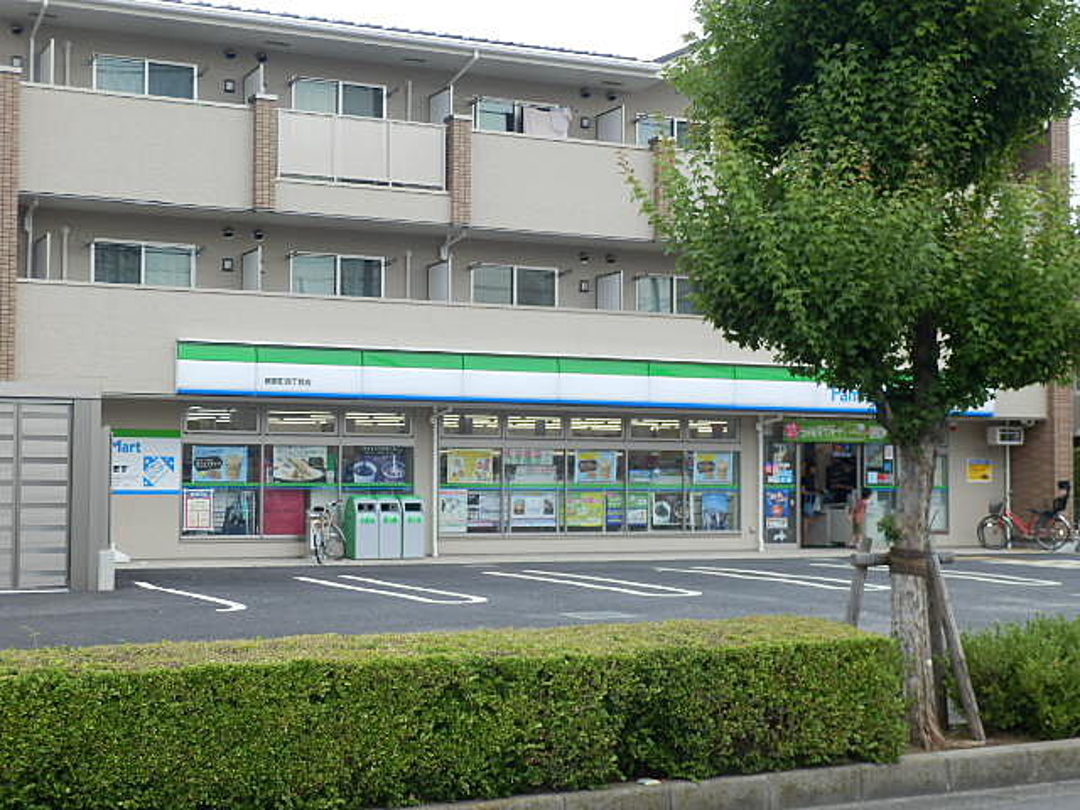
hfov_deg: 30.7
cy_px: 405
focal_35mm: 63
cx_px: 540
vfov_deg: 23.3
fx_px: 1966
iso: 80
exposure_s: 1/125
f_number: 4.6
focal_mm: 11.1
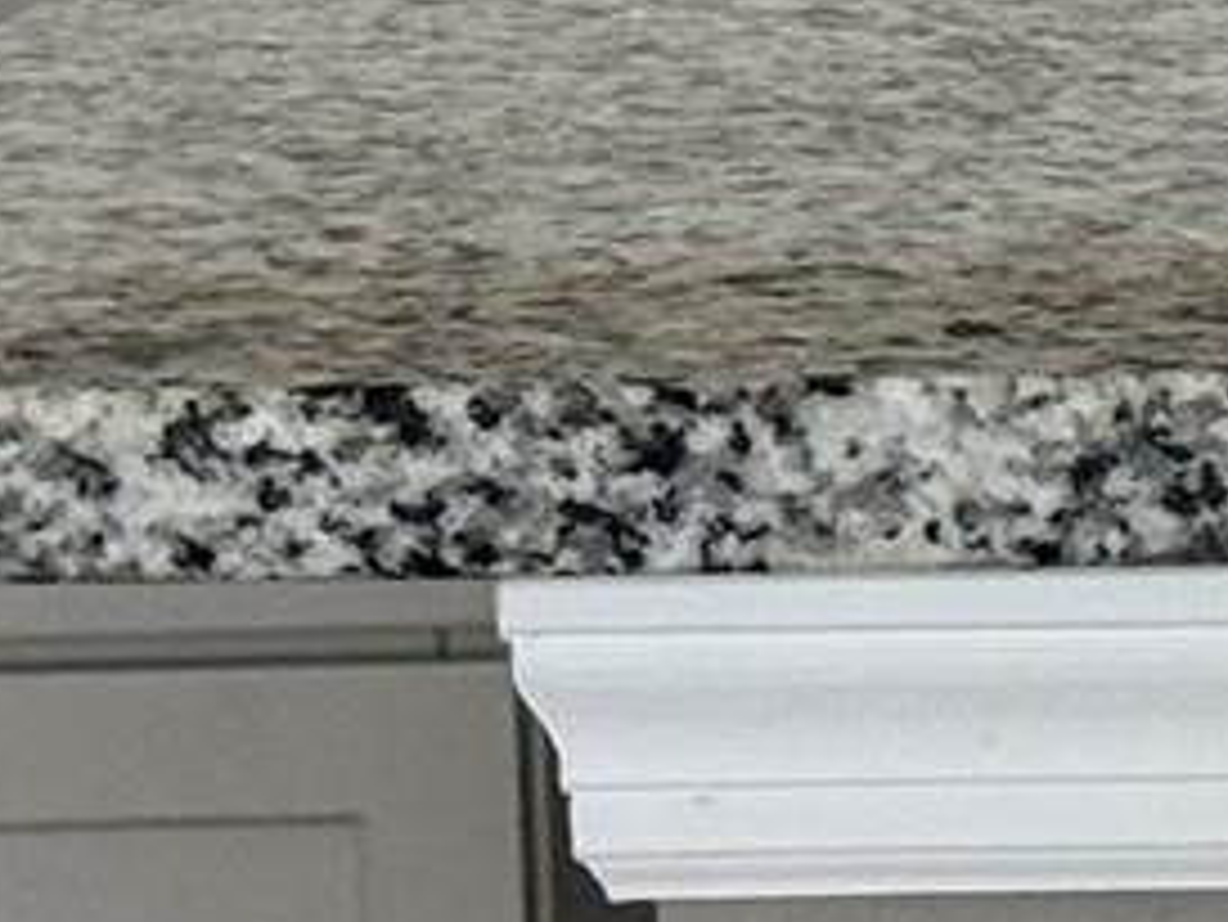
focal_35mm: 281
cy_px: 153
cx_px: 2771
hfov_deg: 6.7
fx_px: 9973
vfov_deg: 5.3
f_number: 1.78
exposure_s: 1/60
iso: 125
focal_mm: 6.76
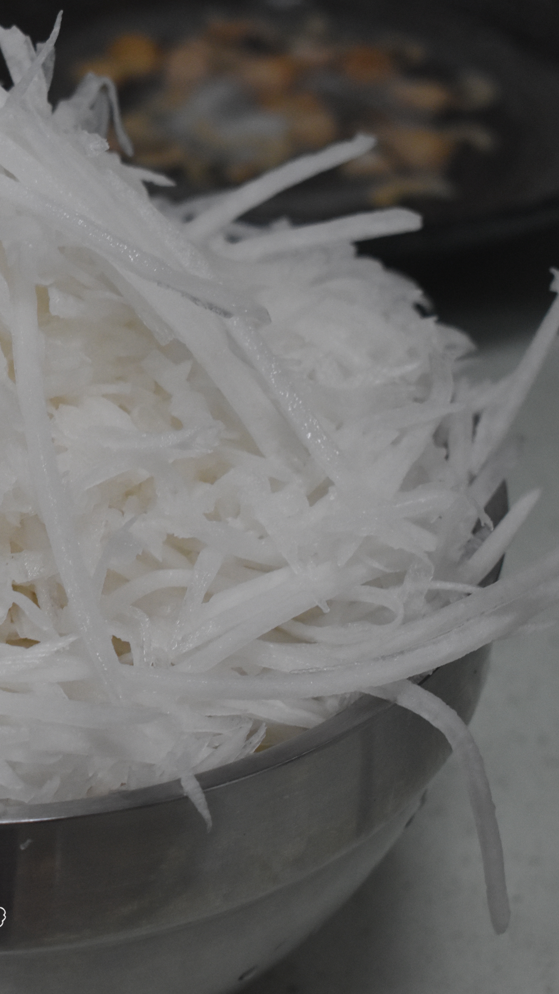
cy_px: 498
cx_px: -85
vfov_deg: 18.8
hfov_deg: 10.5
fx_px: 3004
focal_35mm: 114
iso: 1600
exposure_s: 1/80
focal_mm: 48
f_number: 5.3
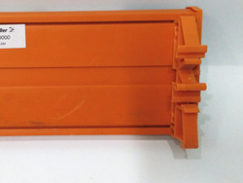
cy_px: 72
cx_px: 36
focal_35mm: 54
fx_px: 379
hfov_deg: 34.0
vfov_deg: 27.0
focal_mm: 3.79
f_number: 2
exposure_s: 1/33
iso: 351
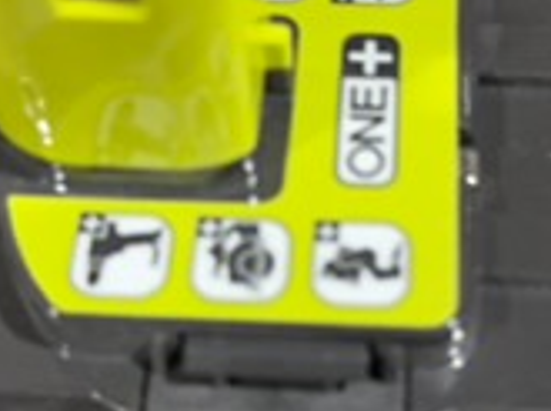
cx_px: 337
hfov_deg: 27.8
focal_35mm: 70
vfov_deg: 20.9
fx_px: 1112
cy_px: 224
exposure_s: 1/30
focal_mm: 6.76
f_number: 1.78
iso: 500
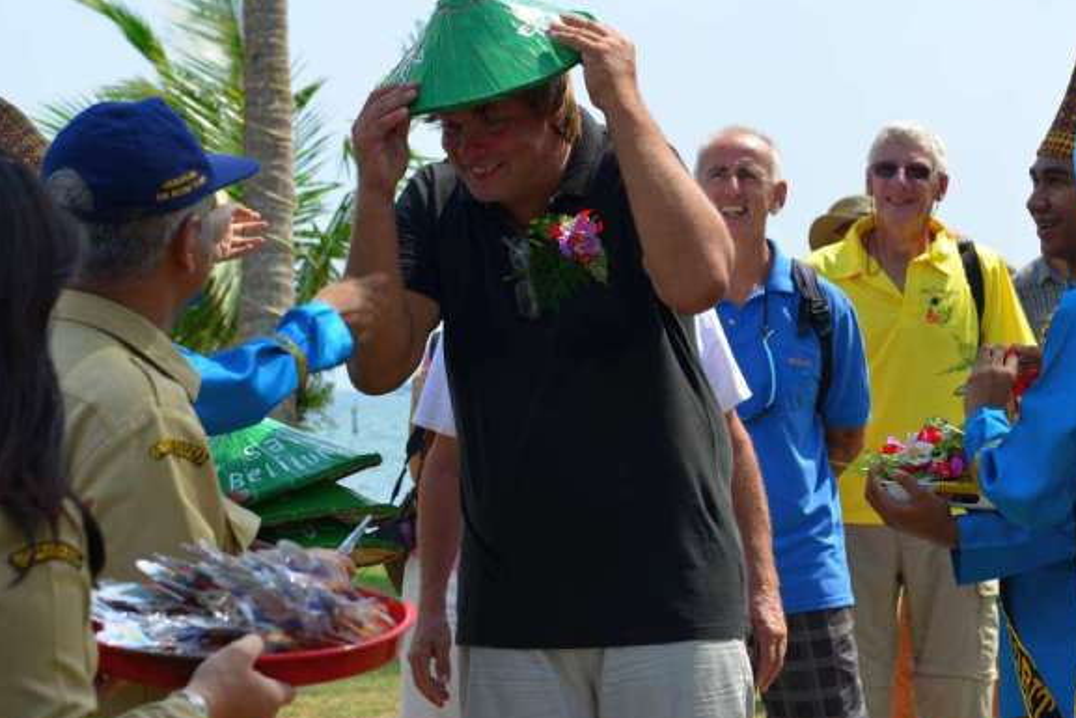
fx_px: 2900
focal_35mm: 97
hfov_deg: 21.0
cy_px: 259
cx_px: 500
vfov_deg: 14.1
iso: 100
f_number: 8
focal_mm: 70
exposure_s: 1/250
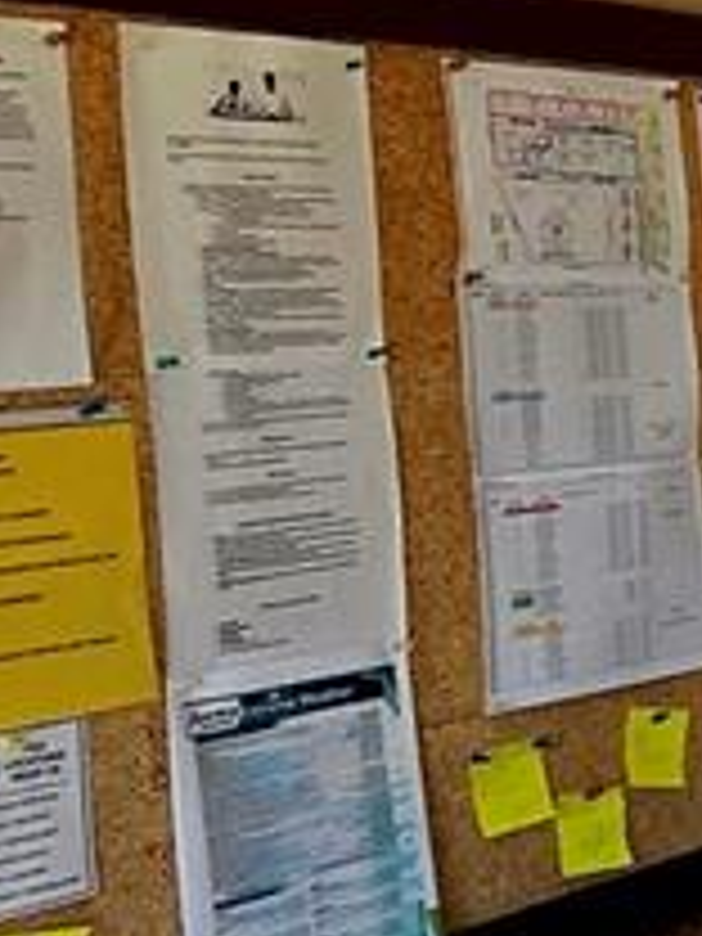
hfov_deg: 12.3
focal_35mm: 75
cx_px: 1940
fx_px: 2028
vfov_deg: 25.7
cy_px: 261
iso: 50
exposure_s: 1/130
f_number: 2.2
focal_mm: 2.2
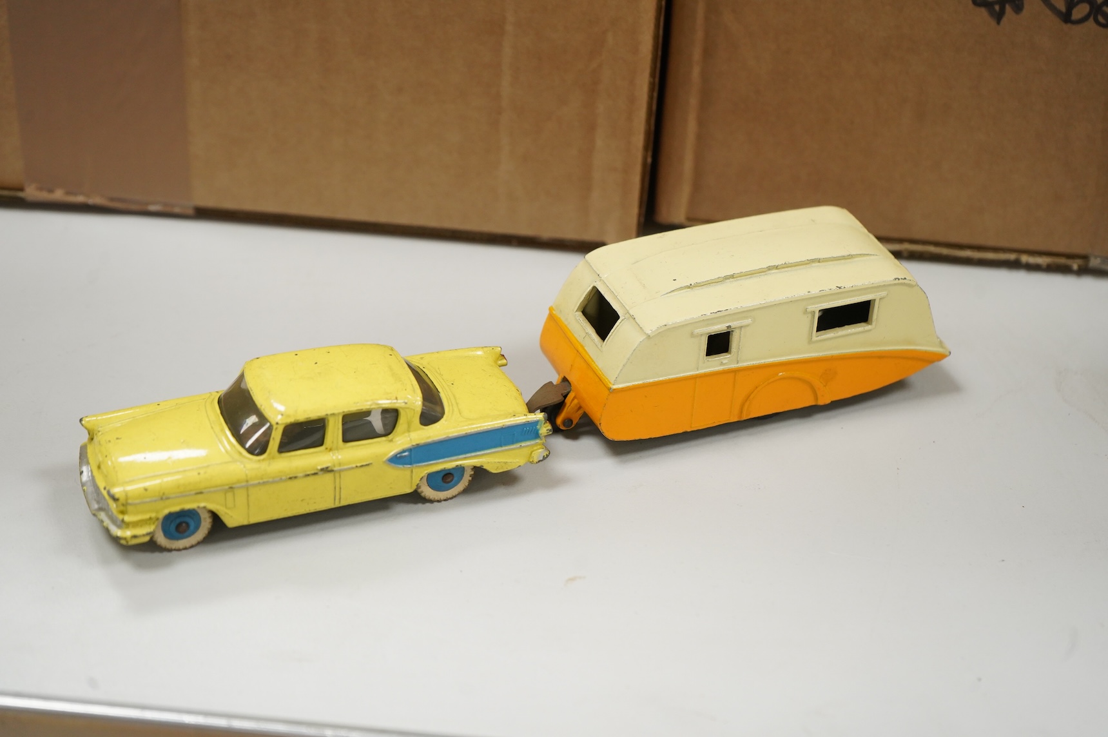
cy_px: 368
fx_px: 2153
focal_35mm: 70
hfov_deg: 28.9
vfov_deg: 19.4
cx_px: 554
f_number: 6.3
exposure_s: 1/125
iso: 2500
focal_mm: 70
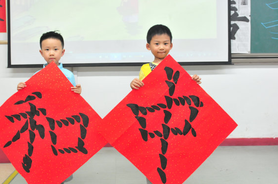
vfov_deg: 30.4
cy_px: 79
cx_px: 120
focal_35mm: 44
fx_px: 339
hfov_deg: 44.4
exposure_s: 1/60
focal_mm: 24
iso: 1000
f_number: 4
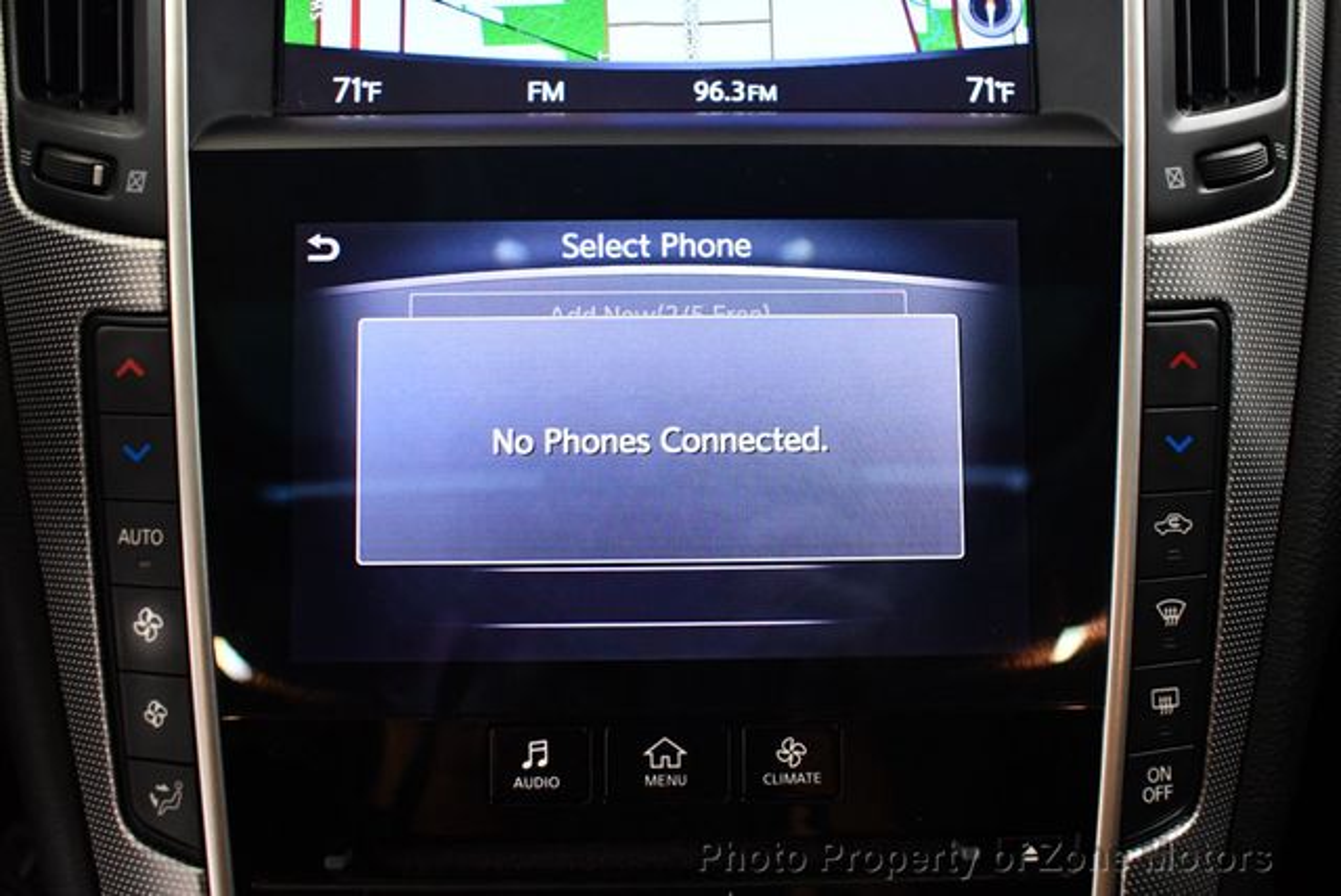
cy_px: 448
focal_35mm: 36
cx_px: 670
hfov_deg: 53.1
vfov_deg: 36.9
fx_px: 1342
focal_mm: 18
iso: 2200
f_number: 3.5
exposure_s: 1/125
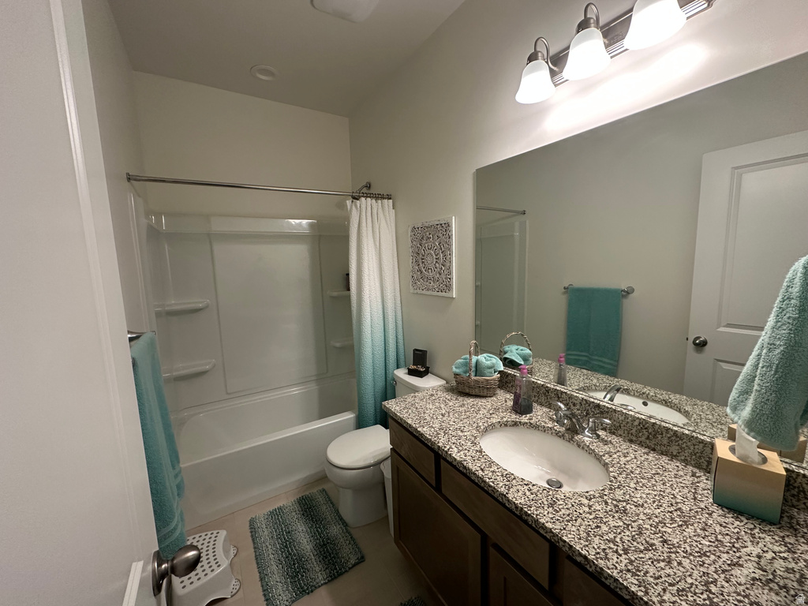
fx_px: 327
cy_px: 303
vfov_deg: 85.7
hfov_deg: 102.1
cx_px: 404
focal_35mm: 14
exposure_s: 1/120
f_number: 2.2
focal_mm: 2.22
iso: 200
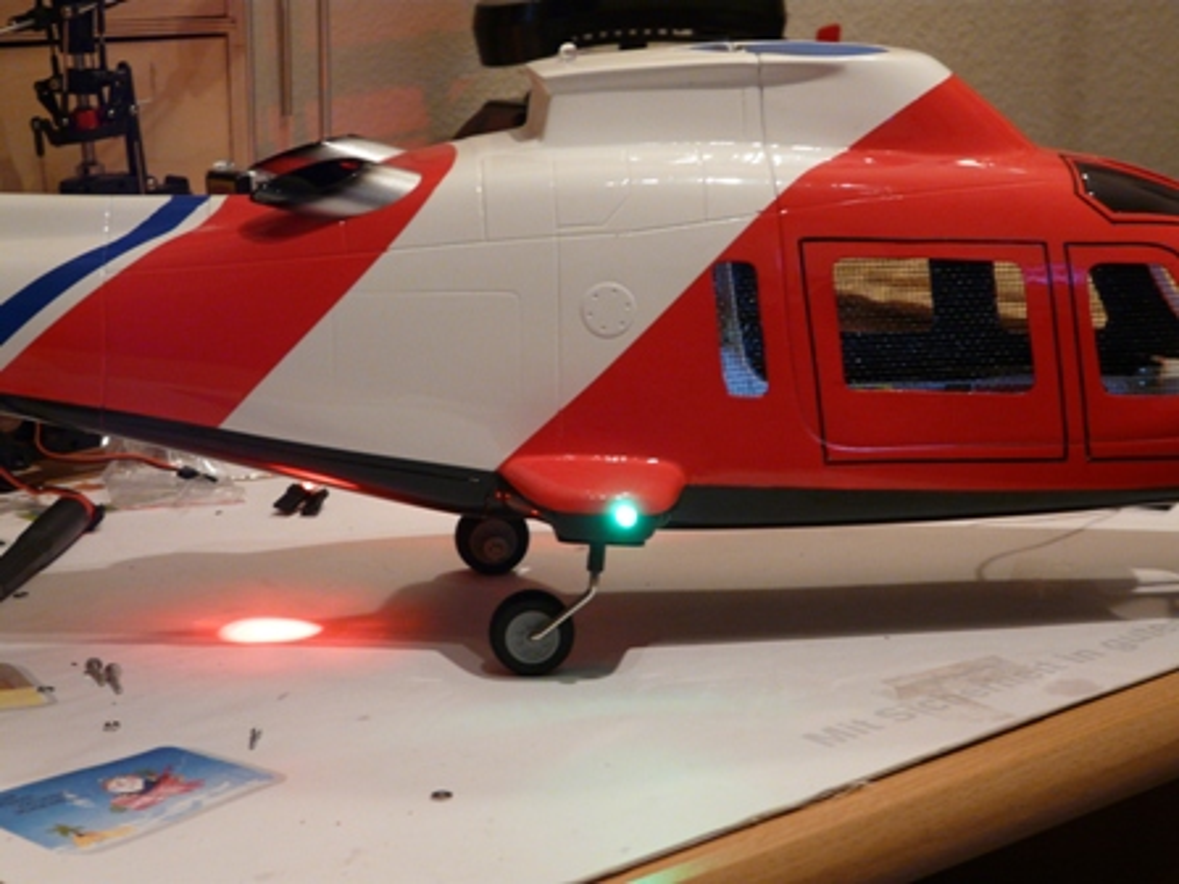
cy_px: 442
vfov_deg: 20.2
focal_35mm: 73
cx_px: 590
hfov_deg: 26.7
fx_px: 2486
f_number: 3.2
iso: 200
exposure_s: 1/20
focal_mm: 12
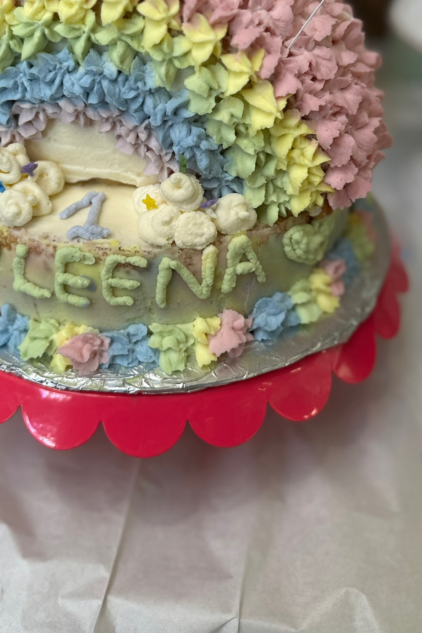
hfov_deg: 35.8
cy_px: 175
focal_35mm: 37
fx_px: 651
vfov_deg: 50.2
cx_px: 163
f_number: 1.78
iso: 125
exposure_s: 1/116
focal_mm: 6.86
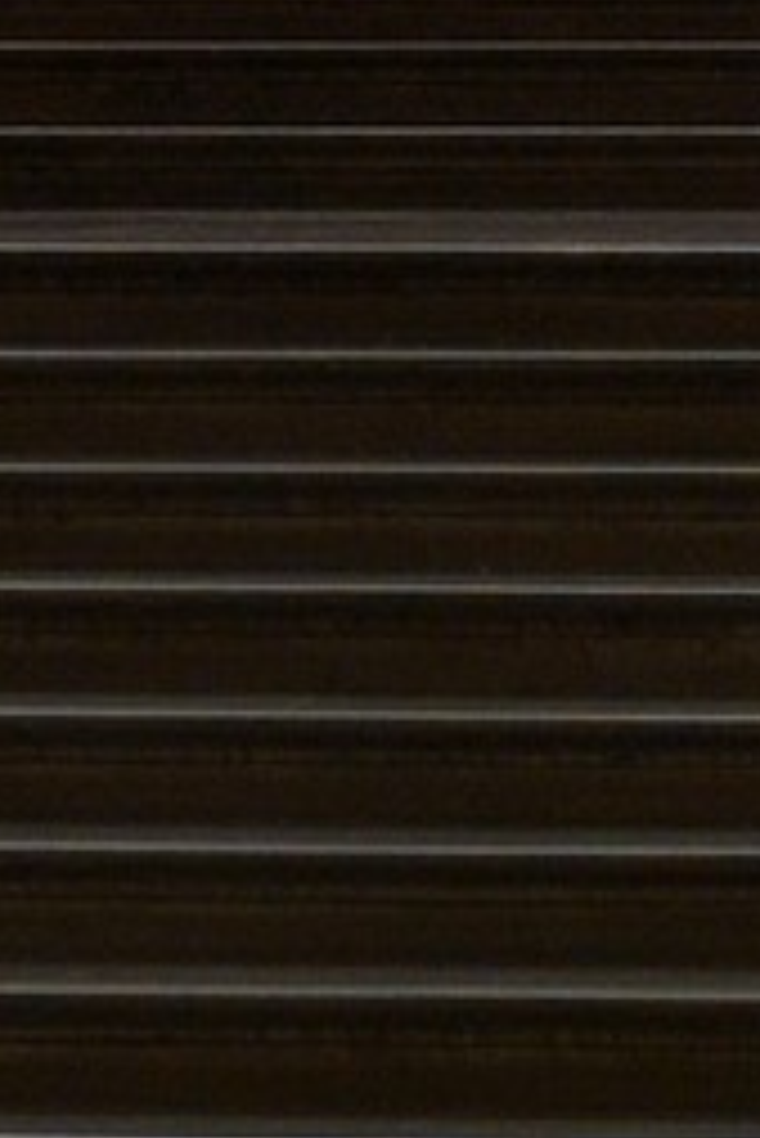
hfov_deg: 6.1
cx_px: 1385
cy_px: -2276
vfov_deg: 8.0
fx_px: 6988
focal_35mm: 221
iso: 800
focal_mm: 35
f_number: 7.1
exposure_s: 1/40
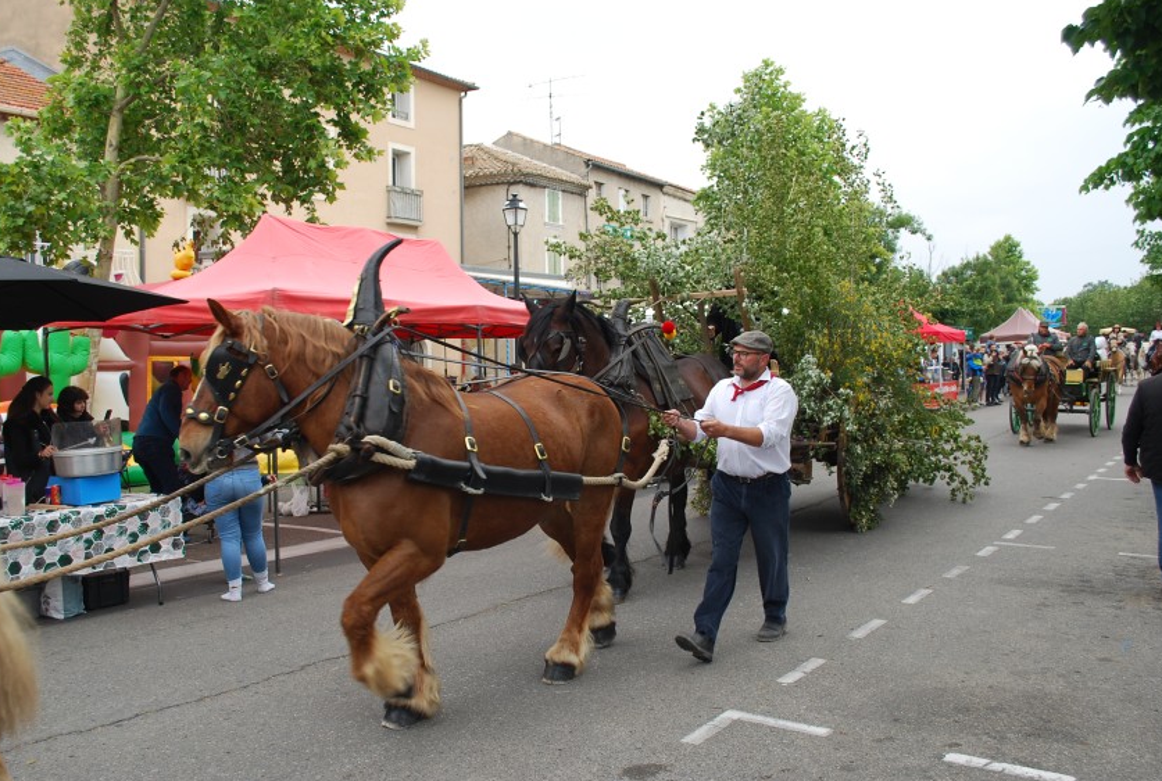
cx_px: 555
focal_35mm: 32
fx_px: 1036
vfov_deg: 41.3
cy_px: 380
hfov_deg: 58.6
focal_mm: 20
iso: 125
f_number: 5.6
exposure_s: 1/125
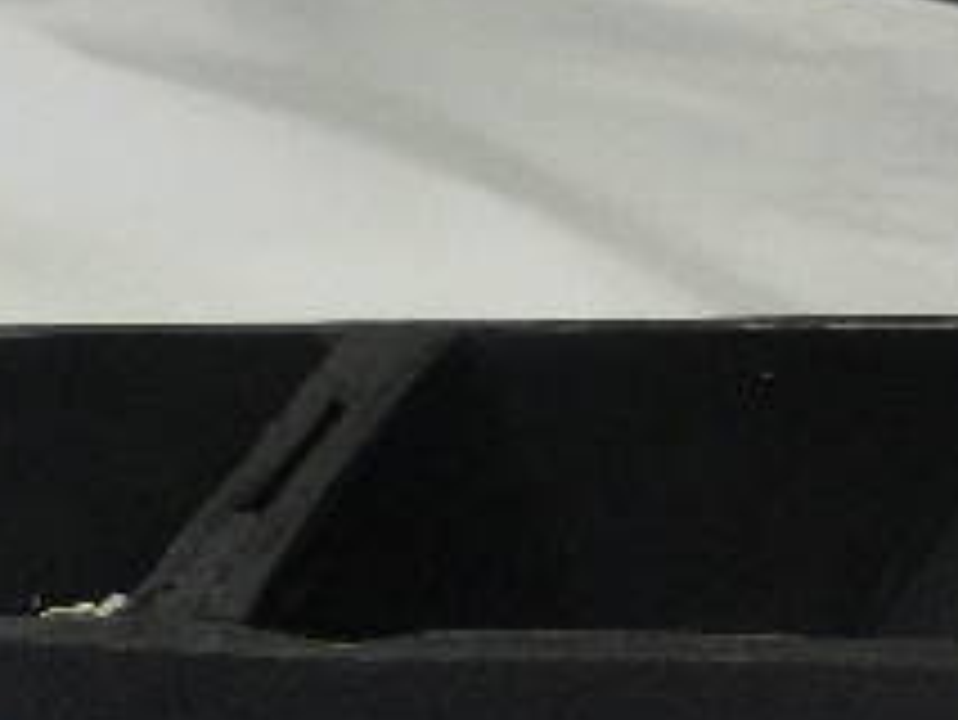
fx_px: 2658
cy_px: 986
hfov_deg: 19.1
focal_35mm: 96
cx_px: -245
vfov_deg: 14.6
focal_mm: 5
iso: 250
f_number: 3.4
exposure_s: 1/30
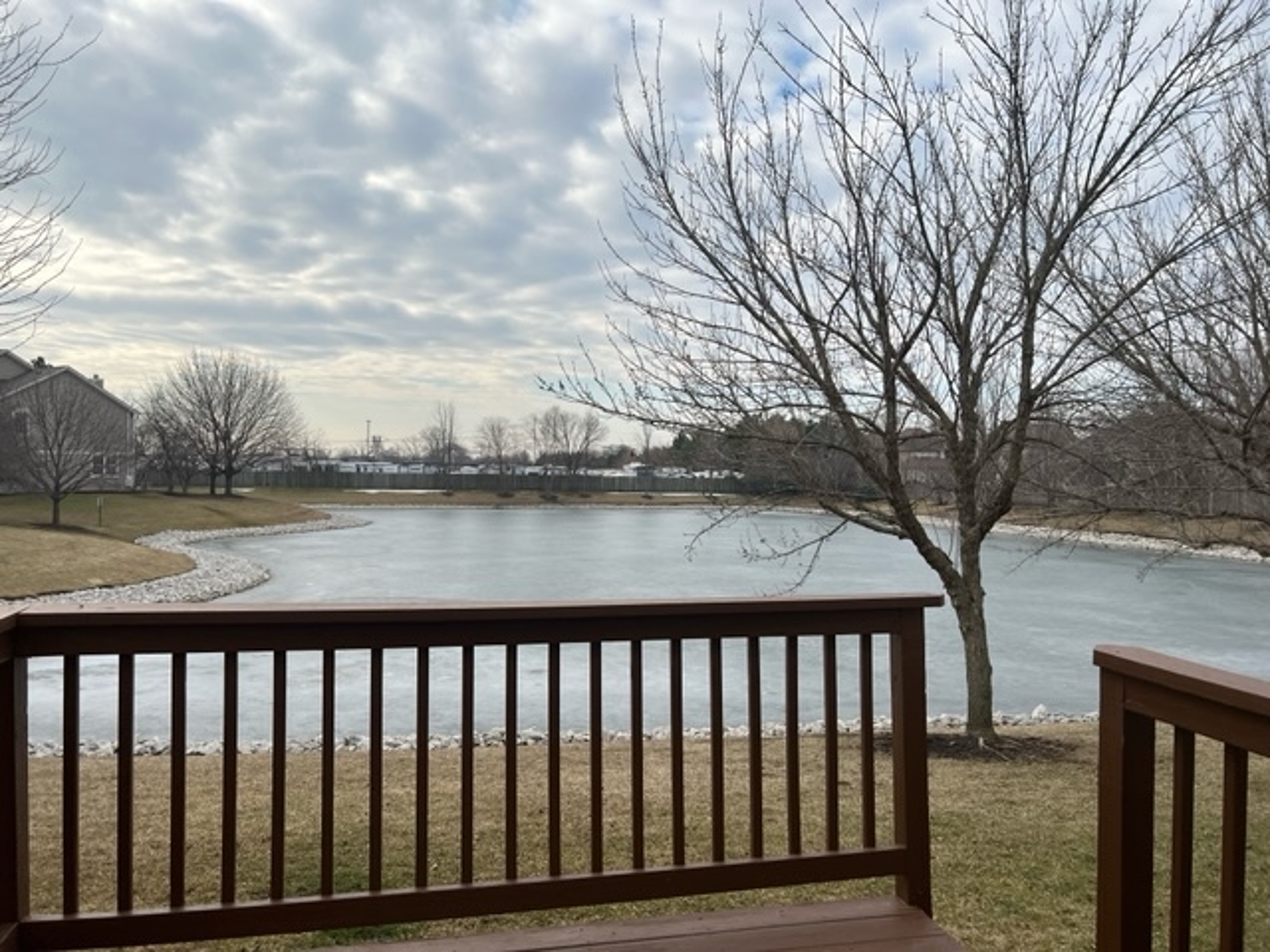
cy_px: 476
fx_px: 954
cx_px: 635
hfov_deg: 67.3
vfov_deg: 53.1
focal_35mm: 26
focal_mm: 5.7
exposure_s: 1/3968
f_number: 1.5
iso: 50
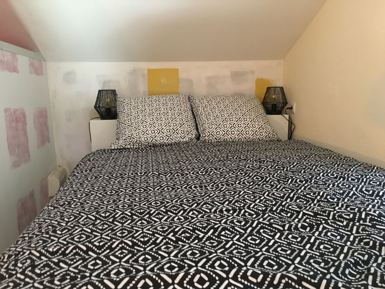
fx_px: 323
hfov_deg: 61.7
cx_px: 192
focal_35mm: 29
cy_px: 144
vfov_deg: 48.2
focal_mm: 4.15
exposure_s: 1/17
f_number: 2.2
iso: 400
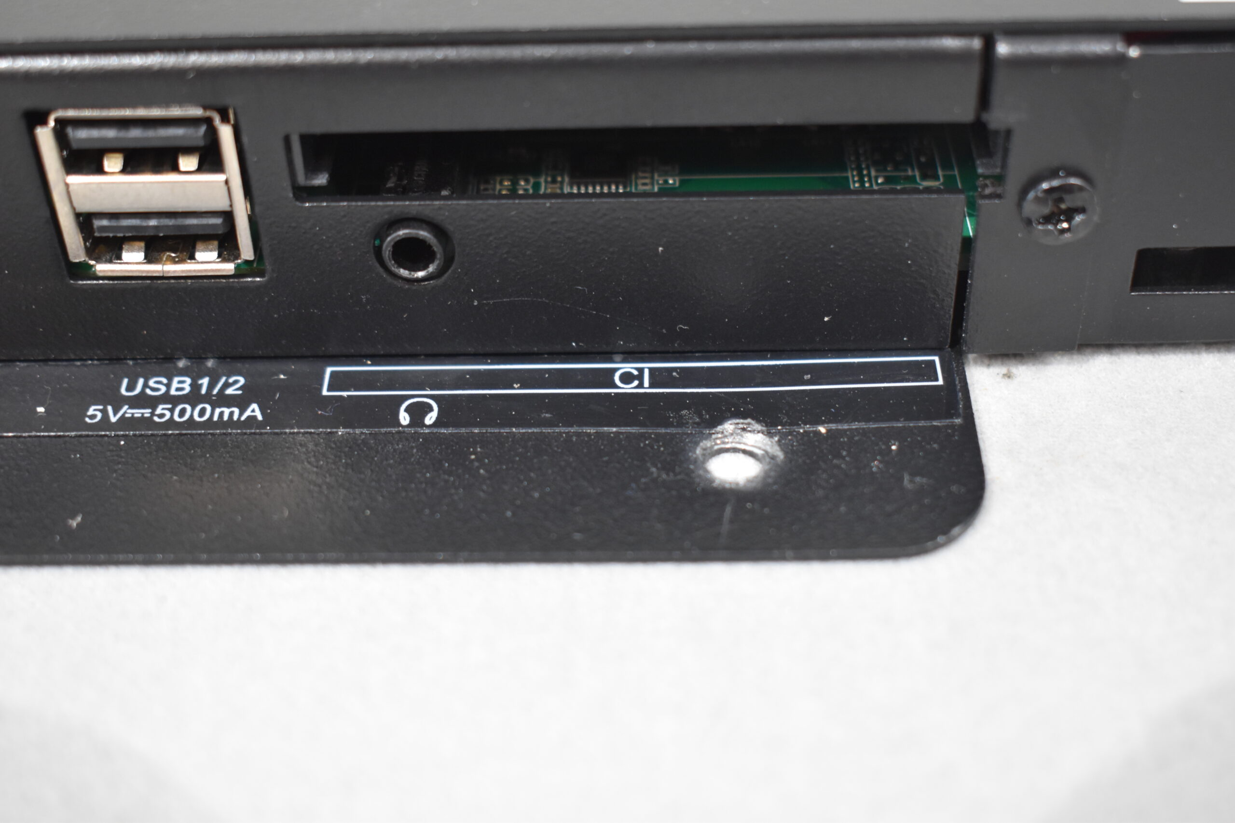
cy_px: 412
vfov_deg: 25.8
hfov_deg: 37.8
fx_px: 1801
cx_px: 618
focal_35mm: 52
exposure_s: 1/60
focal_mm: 35
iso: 1100
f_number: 4.5
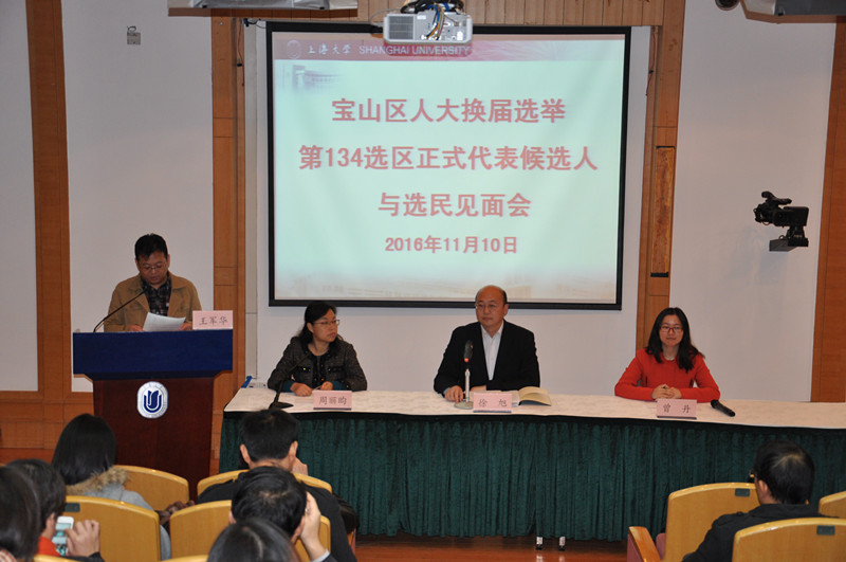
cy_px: 281
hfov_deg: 33.4
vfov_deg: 22.6
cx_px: 423
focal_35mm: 60
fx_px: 1408
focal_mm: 40
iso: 640
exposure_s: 1/60
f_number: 4.5
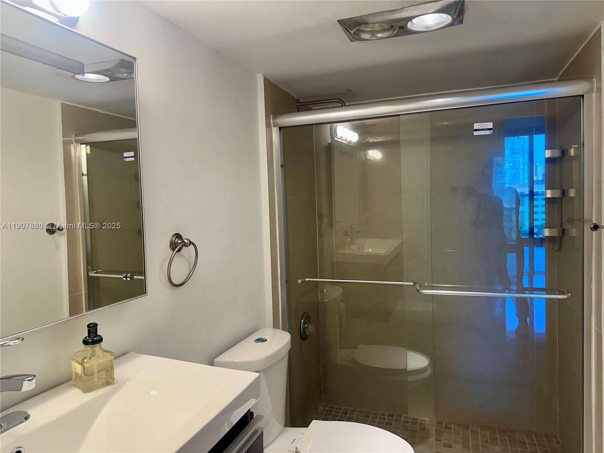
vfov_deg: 56.8
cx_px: 302
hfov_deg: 71.6
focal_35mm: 24
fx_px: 419
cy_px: 226
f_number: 1.78
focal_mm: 6.86
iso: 160
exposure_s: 1/120
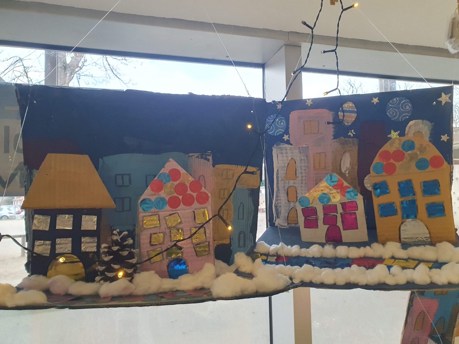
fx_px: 345
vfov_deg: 53.1
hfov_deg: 67.3
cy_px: 172
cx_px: 230
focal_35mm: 26
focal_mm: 4.32
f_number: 2.4
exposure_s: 1/100
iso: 320
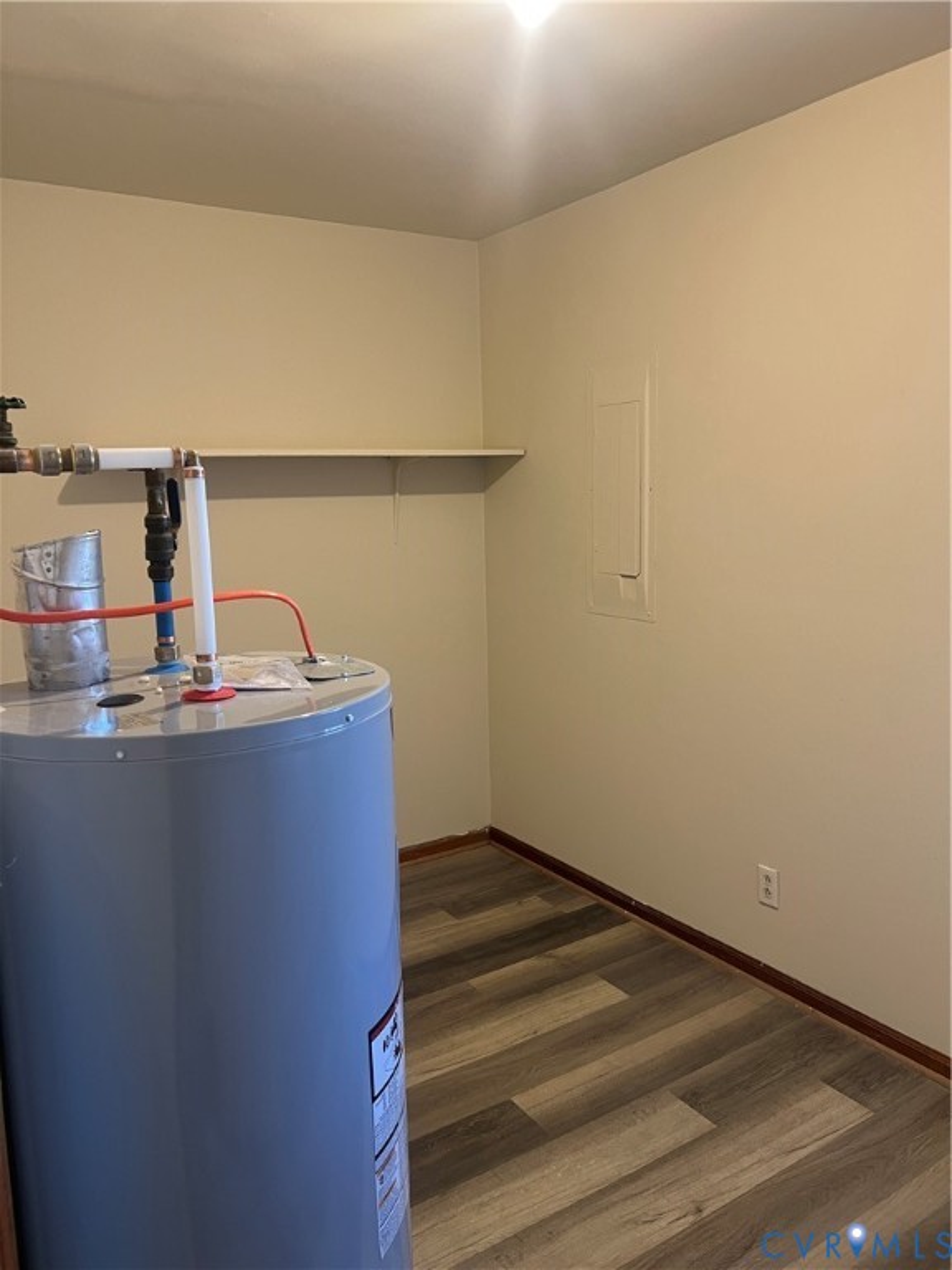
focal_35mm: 26
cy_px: 635
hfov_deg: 53.1
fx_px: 953
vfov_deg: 67.3
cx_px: 476
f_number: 1.5
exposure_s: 1/60
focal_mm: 5.7
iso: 125
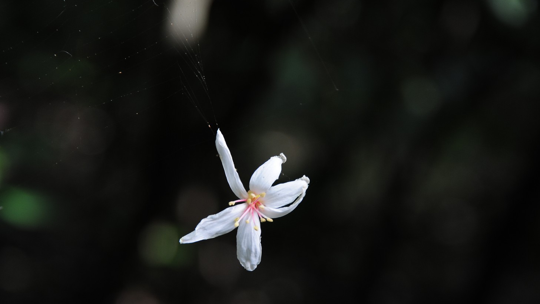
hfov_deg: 15.6
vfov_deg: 8.8
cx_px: 249
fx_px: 1976
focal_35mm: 138
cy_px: 182
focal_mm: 120
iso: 640
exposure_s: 1/100
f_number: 6.3
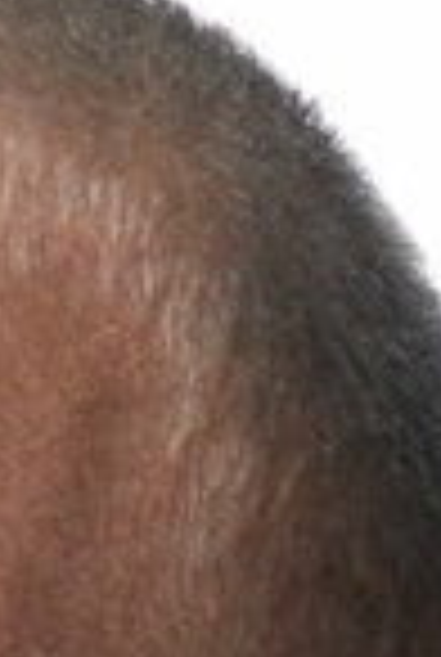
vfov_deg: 2.5
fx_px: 14750
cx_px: -184
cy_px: 1274
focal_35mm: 807
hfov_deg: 1.7
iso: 250
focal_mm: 105
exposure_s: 1/400
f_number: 3.5
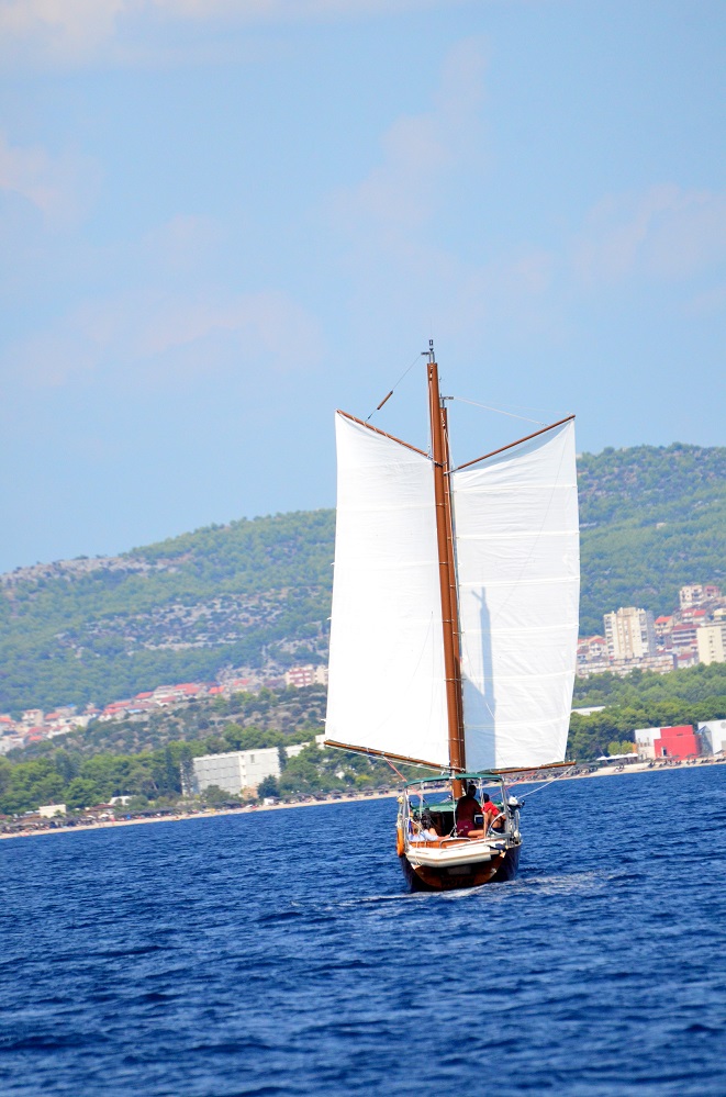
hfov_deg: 3.3
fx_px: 12771
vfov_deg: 4.9
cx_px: 363
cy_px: 548
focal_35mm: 420
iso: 2000
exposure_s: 1/8000
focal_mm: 280
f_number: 5.6
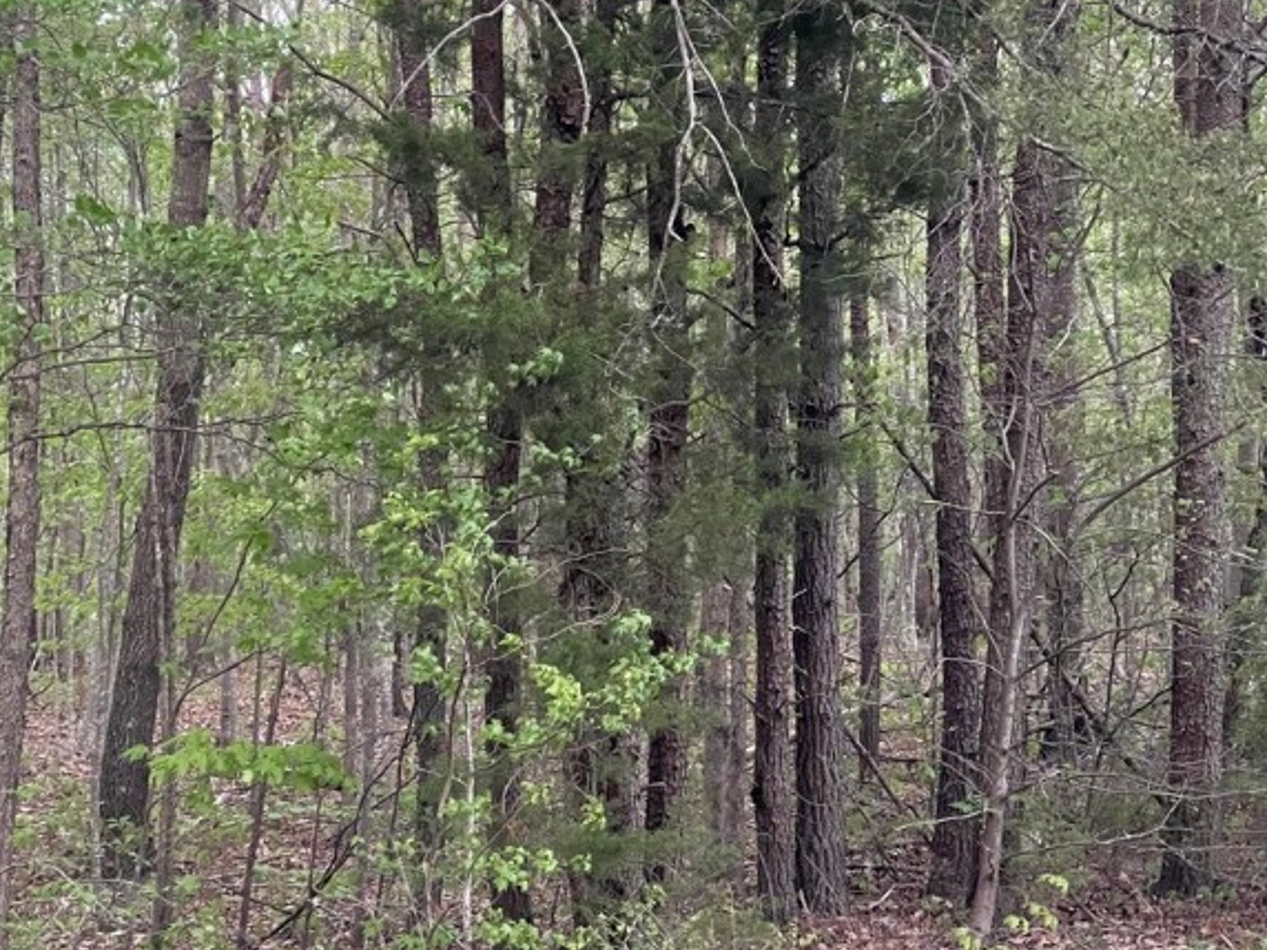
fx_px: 3148
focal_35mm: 86
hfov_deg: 22.8
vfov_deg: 17.2
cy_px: 430
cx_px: 634
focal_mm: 7.5
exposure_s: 1/44
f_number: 2.2
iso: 800
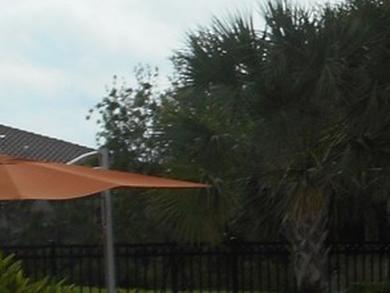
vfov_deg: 7.0
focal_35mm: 212
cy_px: 208
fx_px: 2390
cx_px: 616
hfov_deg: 9.1
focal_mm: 6.9
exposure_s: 1/640
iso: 80
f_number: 4.5
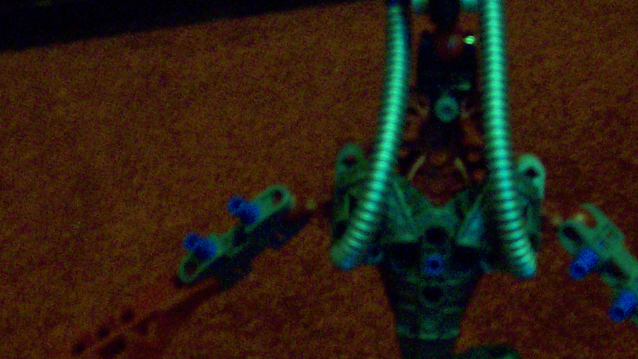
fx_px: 1319
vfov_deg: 15.3
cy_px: 327
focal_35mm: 78
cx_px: 389
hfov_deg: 27.1
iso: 160
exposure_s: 1/8
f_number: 2.7
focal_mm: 6
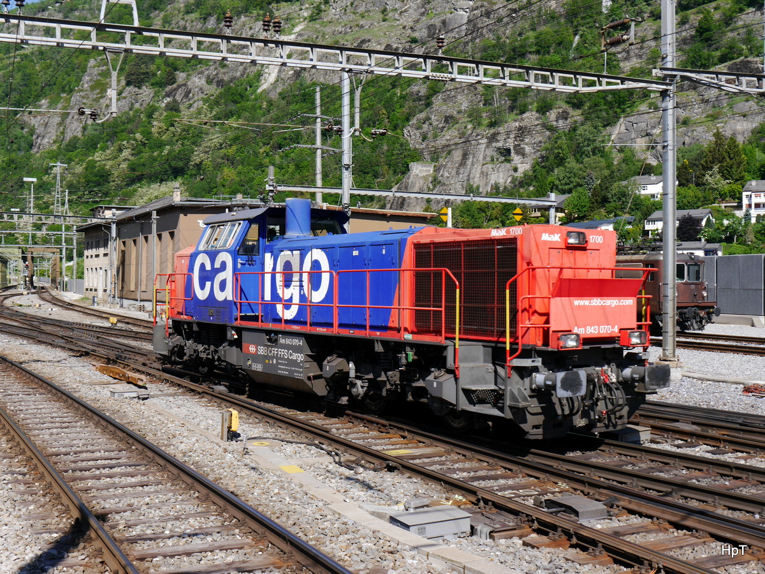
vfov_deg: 34.3
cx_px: 382
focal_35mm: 42
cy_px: 287
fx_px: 928
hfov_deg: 44.8
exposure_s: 1/320
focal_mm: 21
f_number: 8
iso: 160
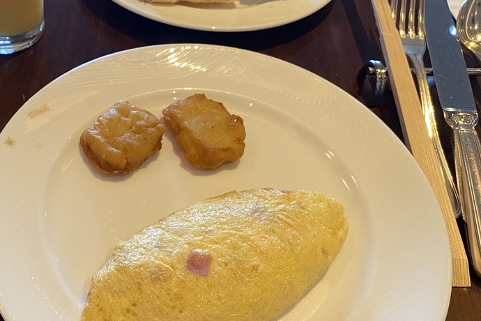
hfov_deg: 39.7
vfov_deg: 28.6
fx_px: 628
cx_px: 75
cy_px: 153
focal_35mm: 47
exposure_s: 1/50
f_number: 1.8
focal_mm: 4.25
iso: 160
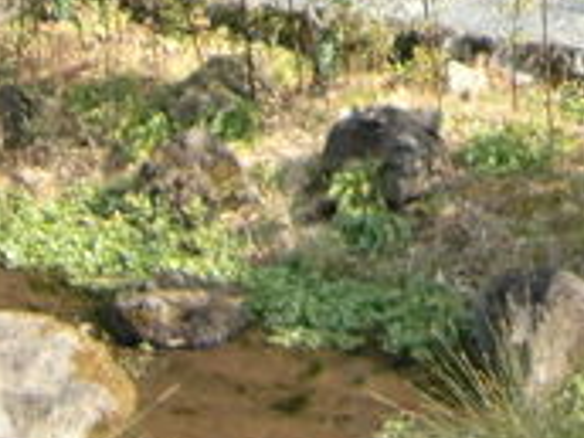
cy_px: -311
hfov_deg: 17.8
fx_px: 1788
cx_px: 659
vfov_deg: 12.9
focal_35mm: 106
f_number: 2.6
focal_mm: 4.9
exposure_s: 1/320
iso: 64
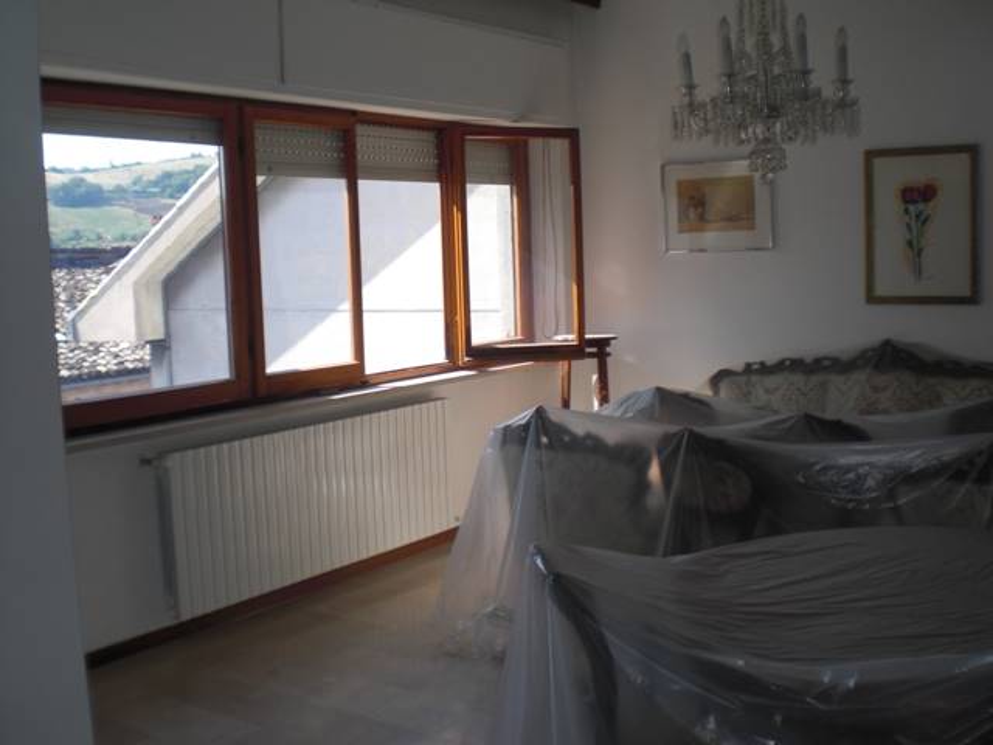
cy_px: 372
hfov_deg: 49.0
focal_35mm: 38
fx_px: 1090
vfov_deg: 37.7
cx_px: 496
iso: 64
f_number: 3.1
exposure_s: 1/250
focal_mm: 6.3
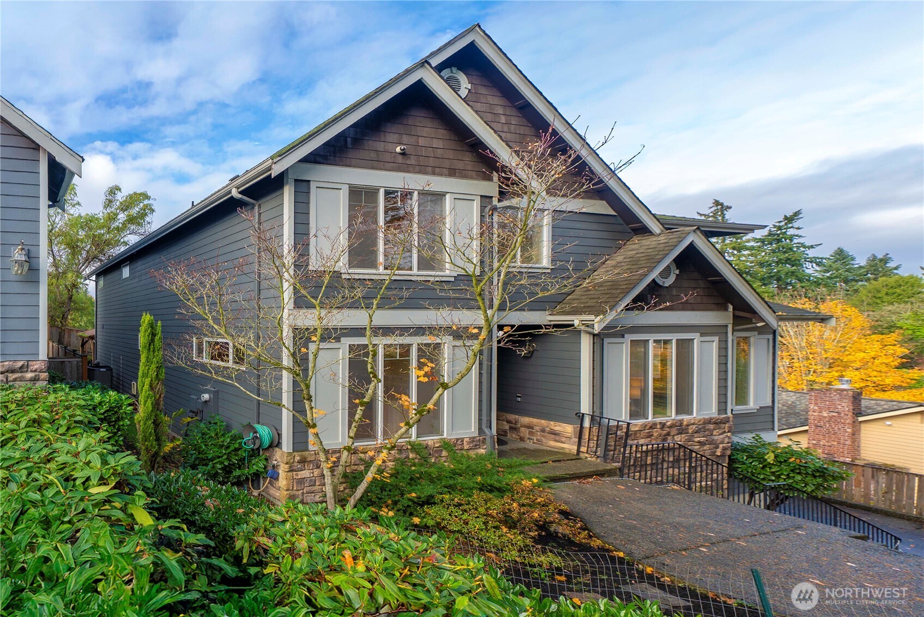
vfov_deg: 73.8
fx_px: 411
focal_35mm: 16
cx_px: 462
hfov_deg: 96.7
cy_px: 308
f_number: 7.1
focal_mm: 16
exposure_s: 1/30
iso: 80
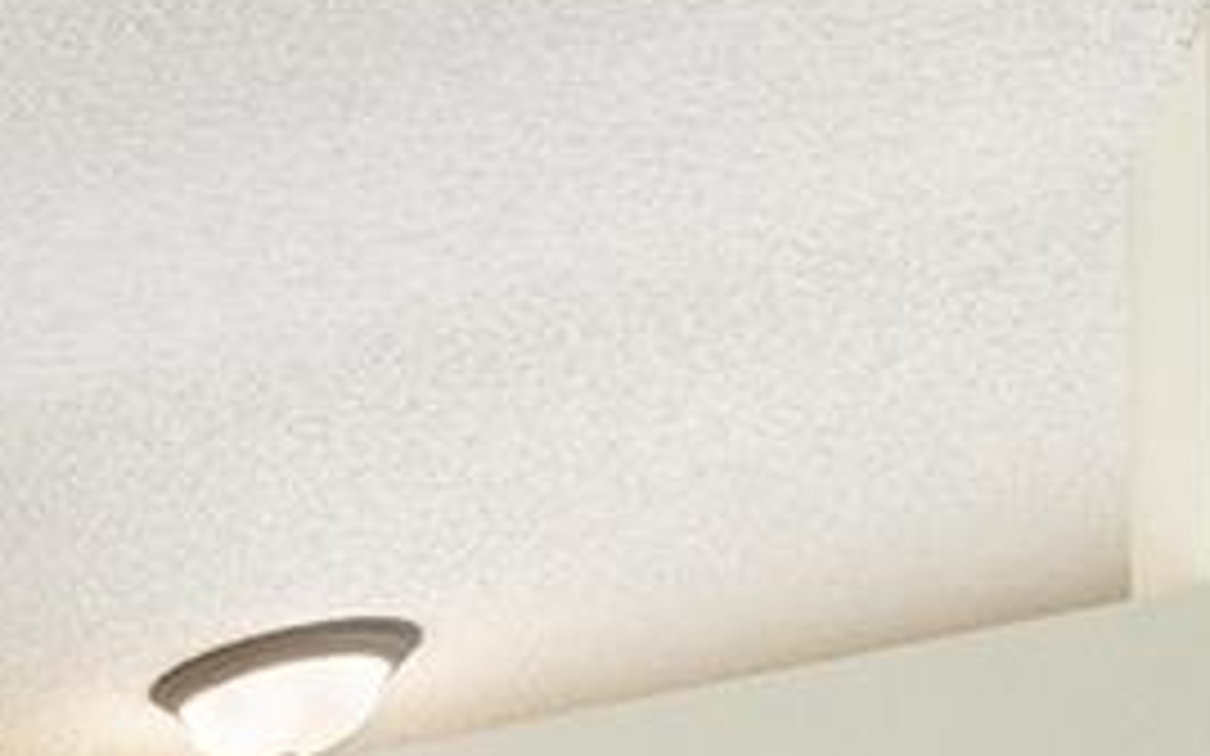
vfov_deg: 11.9
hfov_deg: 11.9
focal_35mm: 85
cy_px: 1904
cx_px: -2335
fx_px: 2802
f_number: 8
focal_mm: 14
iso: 500
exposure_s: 1/30
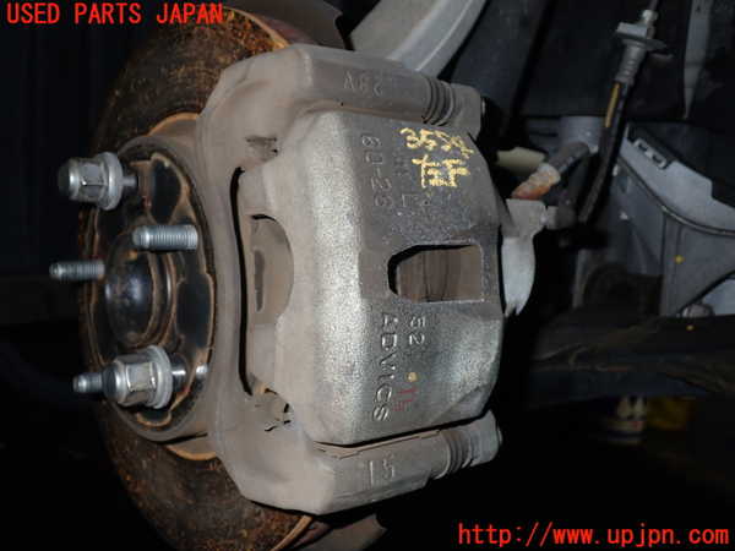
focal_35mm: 36
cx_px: 368
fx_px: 764
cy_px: 276
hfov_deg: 51.4
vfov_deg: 39.7
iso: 200
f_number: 2.5
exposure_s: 1/40
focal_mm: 6.37
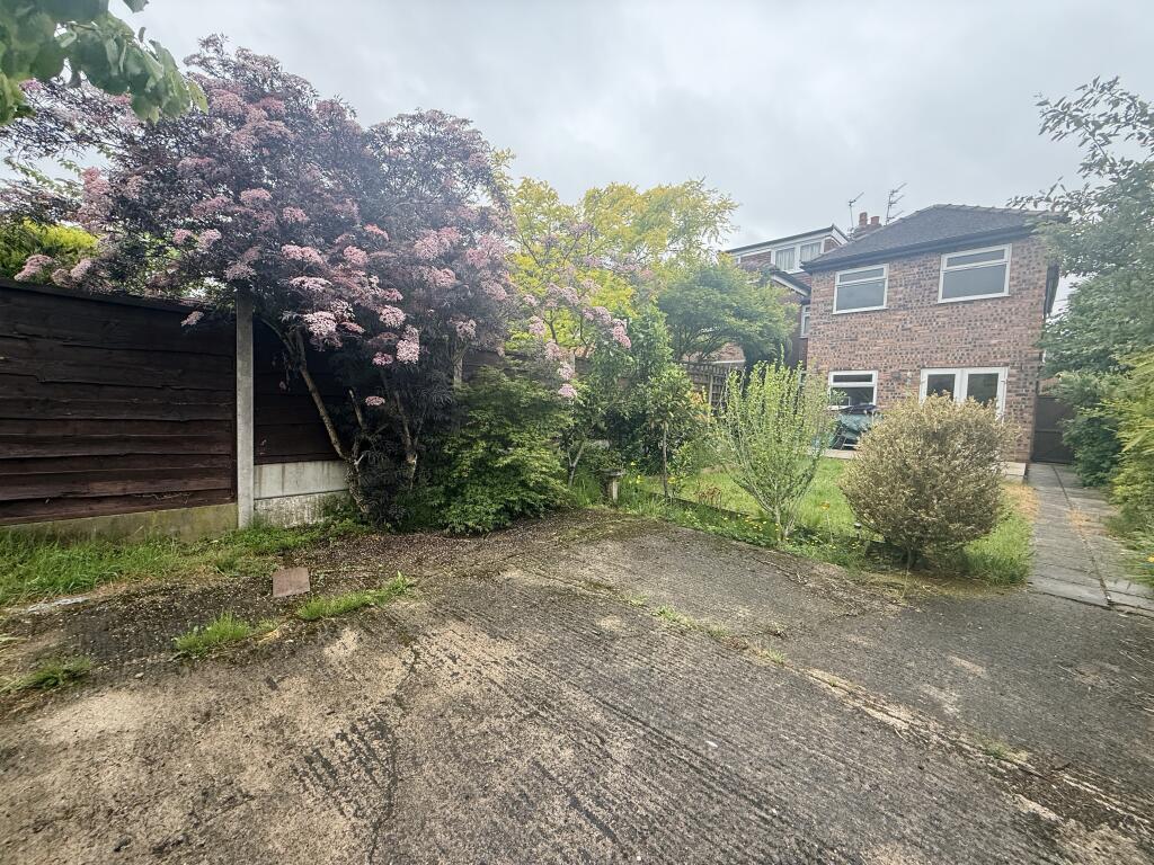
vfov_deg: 85.7
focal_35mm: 14
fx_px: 467
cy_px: 432
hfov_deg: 102.1
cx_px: 577
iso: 64
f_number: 2.2
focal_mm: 2.22
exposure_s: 1/288
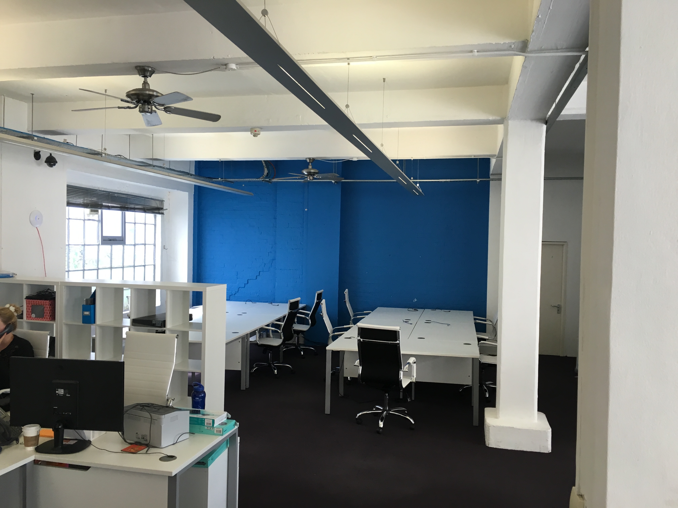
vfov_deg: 48.2
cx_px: 339
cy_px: 254
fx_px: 568
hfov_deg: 61.7
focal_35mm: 29
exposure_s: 1/33
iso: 50
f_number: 2.2
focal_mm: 4.15
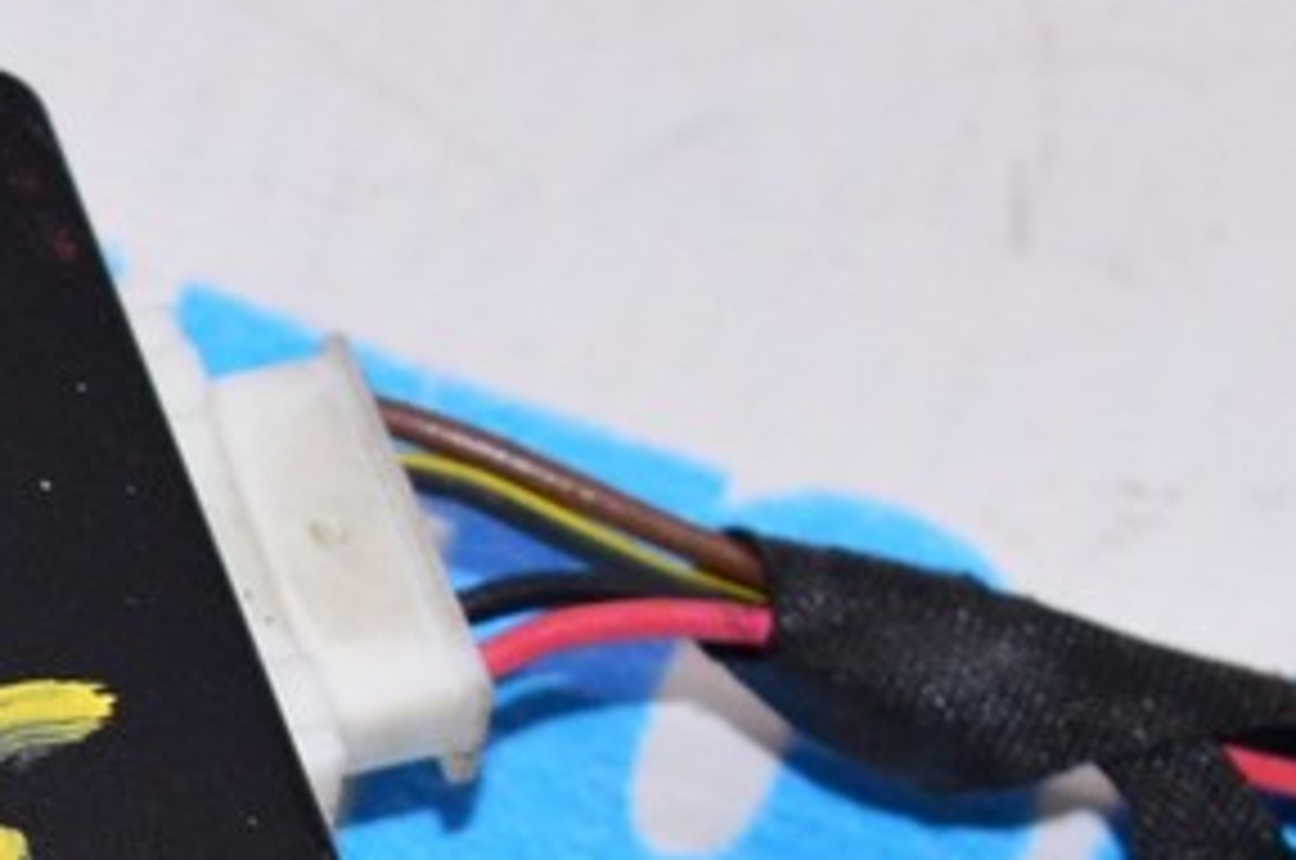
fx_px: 9596
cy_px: 853
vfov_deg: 5.1
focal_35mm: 267
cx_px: -486
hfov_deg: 7.6
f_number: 8
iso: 1600
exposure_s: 1/200
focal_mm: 50
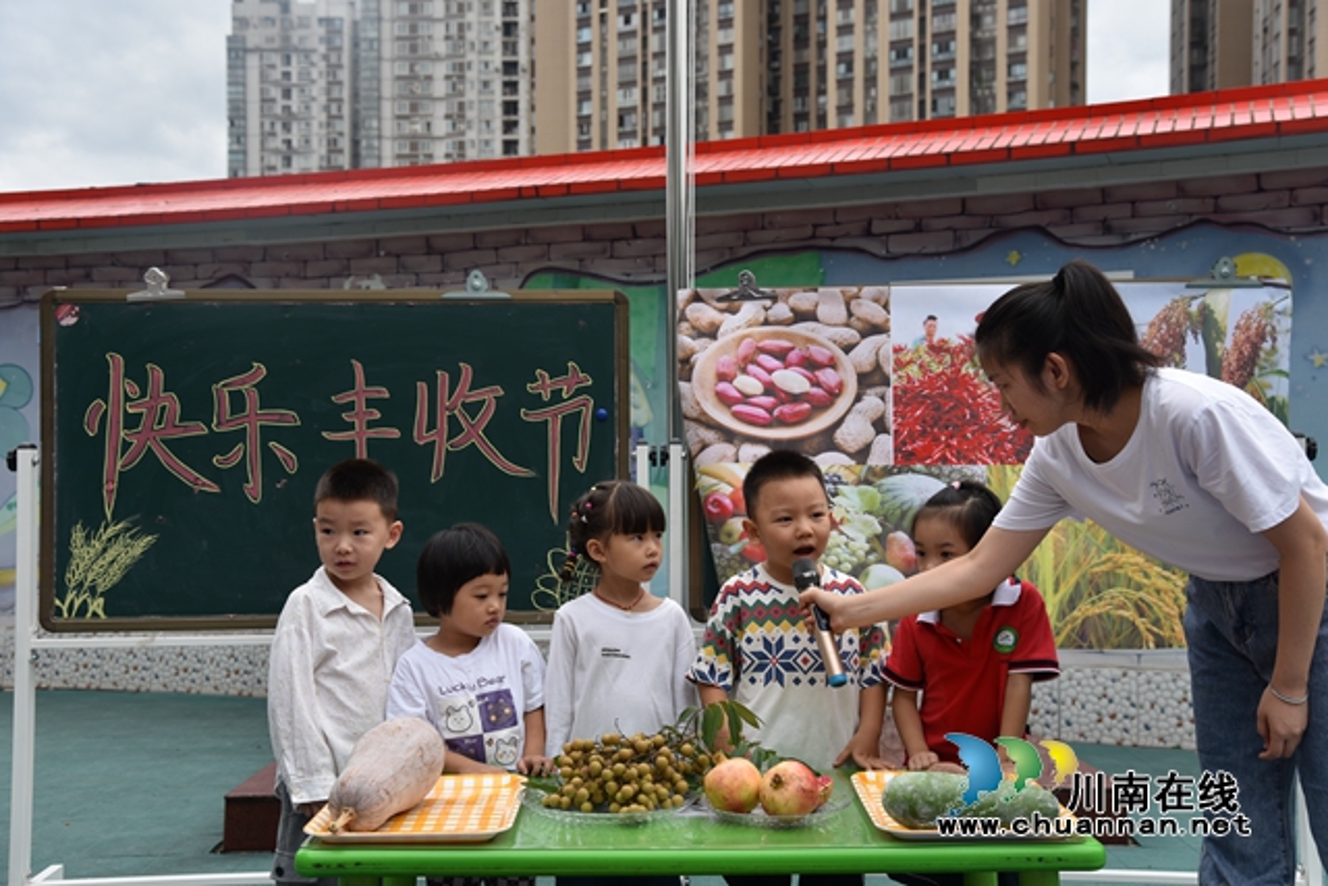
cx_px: 664
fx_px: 1623
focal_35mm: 44
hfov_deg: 44.5
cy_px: 443
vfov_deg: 30.5
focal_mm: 44
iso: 100
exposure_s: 1/125
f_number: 5.6
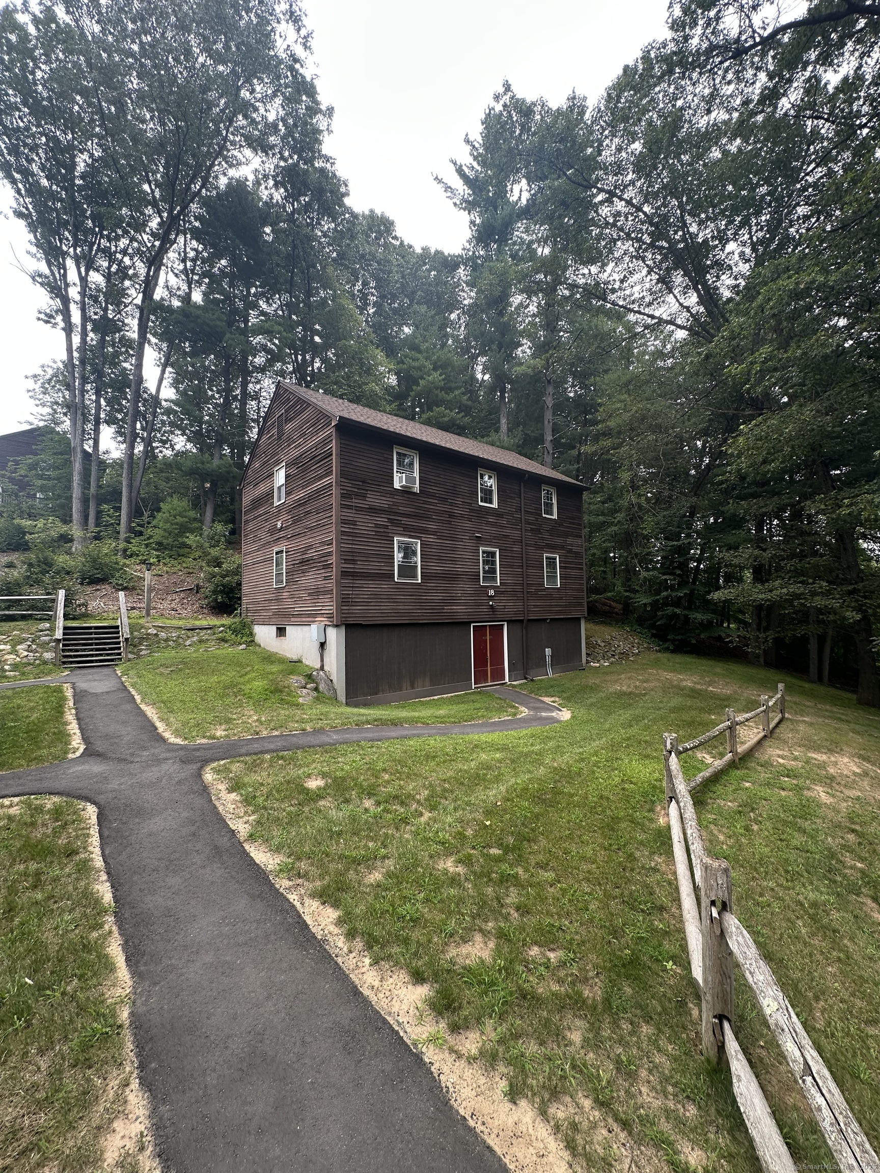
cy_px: 586
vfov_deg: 102.1
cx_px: 440
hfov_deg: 85.7
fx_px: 475
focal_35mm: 14
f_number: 2.2
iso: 40
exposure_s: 1/156
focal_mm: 2.22
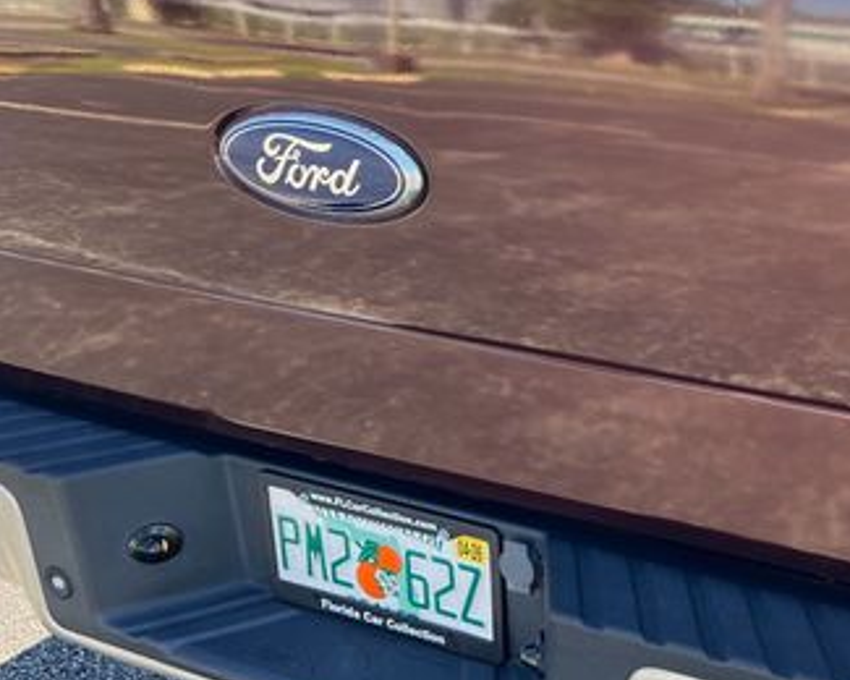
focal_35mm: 50
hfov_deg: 34.8
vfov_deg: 30.2
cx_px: 792
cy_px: 374
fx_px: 1258
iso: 50
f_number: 1.5
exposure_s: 1/313
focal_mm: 5.7
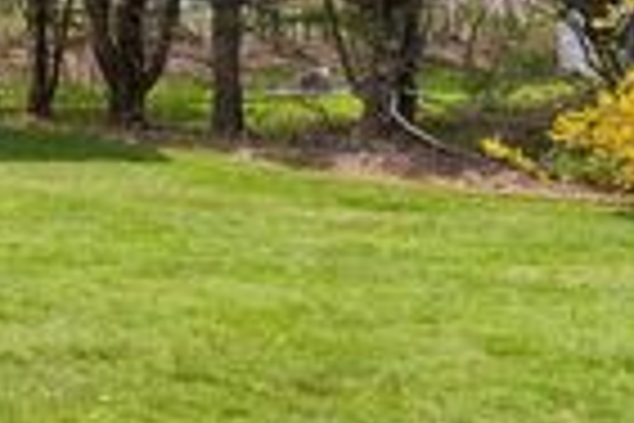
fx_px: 1250
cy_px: -47
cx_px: -481
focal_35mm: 71
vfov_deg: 18.4
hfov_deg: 20.7
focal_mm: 20
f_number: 11
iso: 400
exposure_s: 1/500
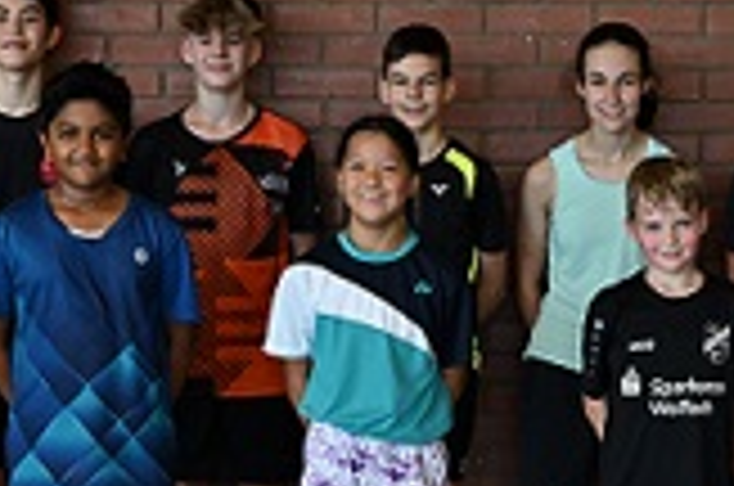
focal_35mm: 113
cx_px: 351
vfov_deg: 12.0
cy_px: 428
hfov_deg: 18.1
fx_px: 2299
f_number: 4
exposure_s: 1/1250
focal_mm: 46
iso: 1600
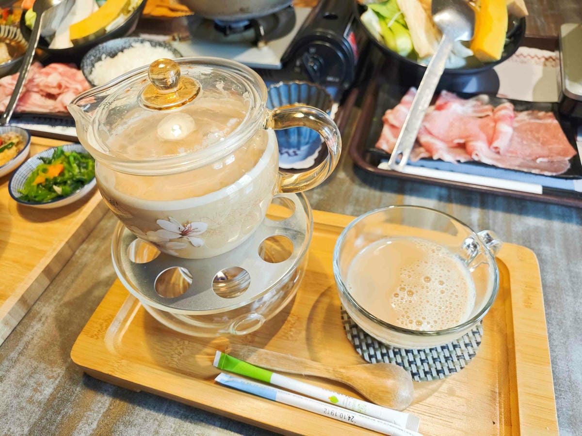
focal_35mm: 23
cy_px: 218
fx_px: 387
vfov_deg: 58.9
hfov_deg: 73.9
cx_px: 291
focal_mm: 8.72
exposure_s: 1/60
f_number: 2.8
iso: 250
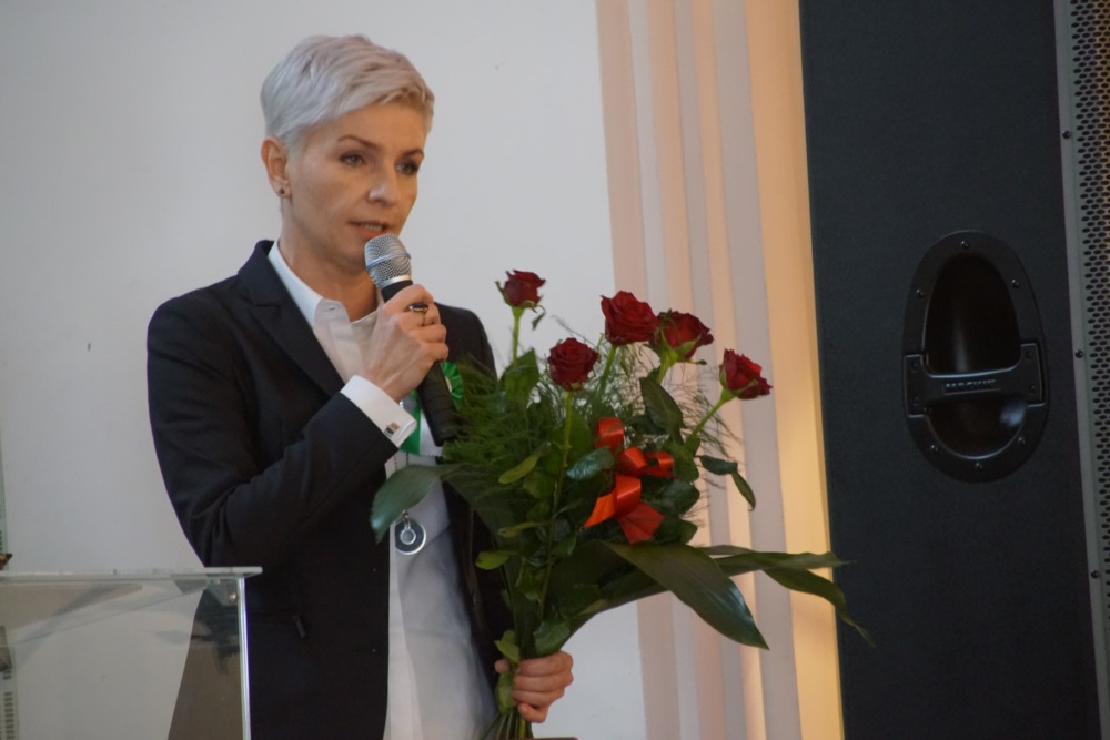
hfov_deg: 6.9
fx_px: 9251
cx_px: 555
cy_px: 370
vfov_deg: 4.6
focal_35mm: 300
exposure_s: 1/25
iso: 3200
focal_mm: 200
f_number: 6.3
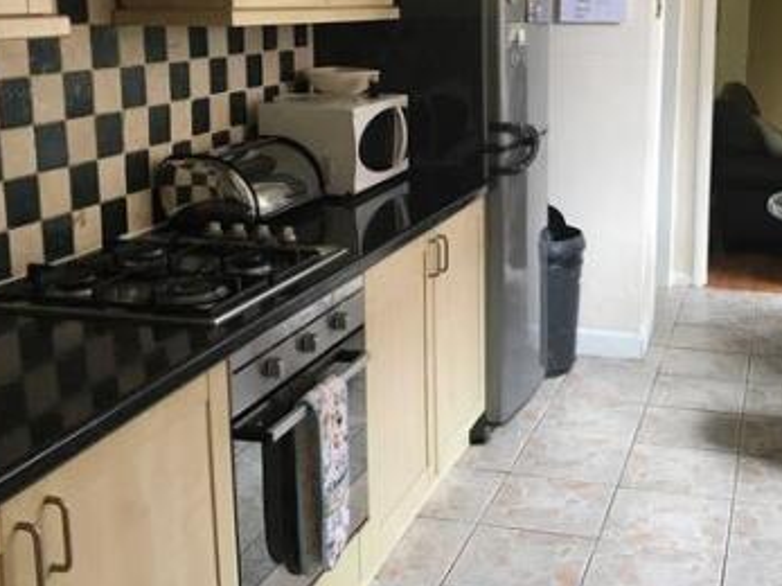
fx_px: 1061
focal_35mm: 47
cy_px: 217
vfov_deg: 30.7
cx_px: 483
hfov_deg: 40.2
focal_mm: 3.99
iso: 32
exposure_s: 1/33
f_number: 1.8
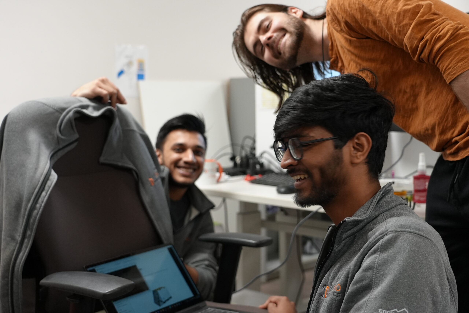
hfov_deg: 41.1
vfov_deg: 28.1
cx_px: 234
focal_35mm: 48
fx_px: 626
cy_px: 156
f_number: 4
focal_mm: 48
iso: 3200
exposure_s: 1/160
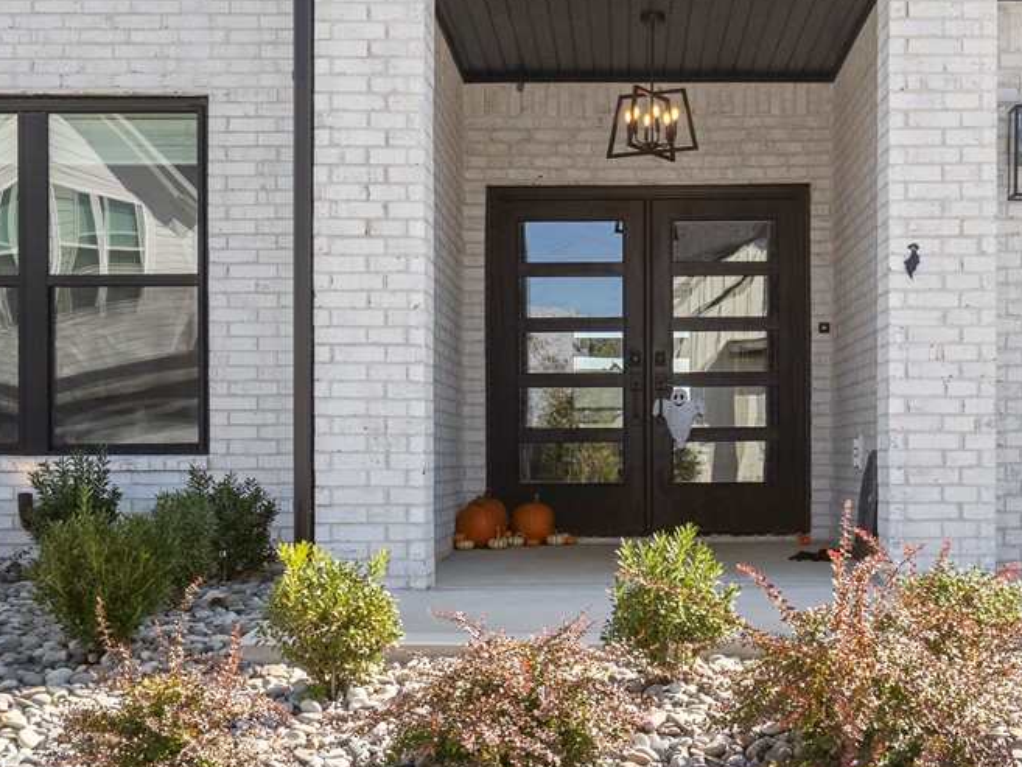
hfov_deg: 35.2
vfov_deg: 26.9
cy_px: 278
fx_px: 1595
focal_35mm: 54
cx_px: 678
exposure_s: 1/500
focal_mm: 23
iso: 320
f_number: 9
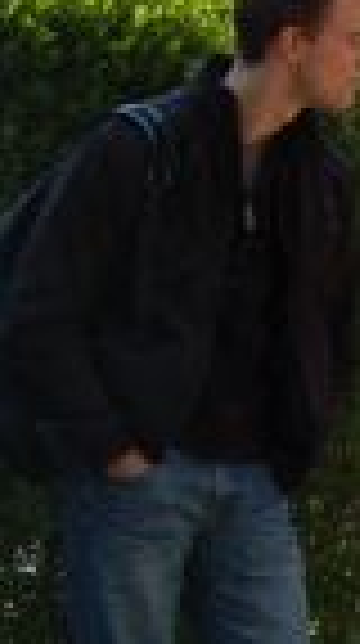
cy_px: 414
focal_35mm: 225
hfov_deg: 5.0
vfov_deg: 9.6
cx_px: 1188
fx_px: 3834
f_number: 8
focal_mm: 32
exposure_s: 1/250
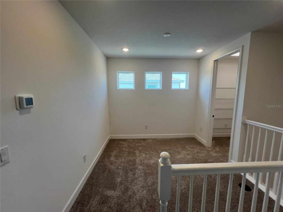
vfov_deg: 89.9
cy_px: 106
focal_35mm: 13
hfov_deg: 106.2
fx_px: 106
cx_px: 142
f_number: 1.8
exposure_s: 1/120
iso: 50
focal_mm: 1.57
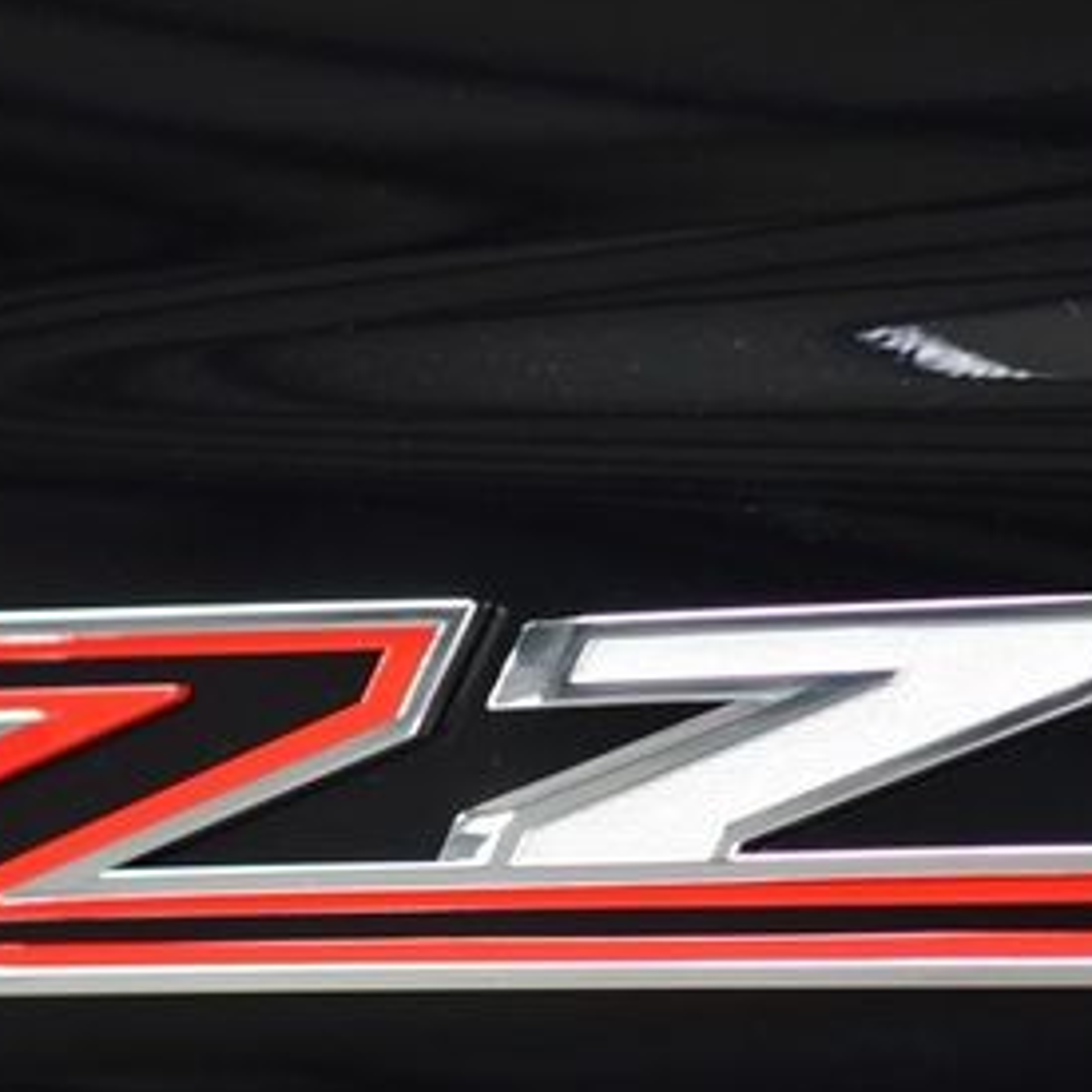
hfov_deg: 8.4
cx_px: 512
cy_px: 756
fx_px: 7424
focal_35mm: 208
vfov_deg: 8.4
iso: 1600
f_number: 2.8
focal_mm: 70
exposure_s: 1/100
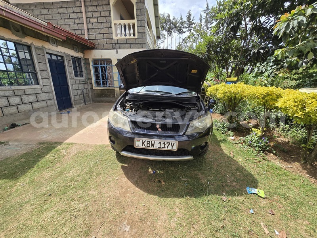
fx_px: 119
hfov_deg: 106.2
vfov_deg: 89.9
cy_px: 119
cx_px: 158
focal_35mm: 13
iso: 50
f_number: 2.2
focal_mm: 2.2
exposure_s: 1/904
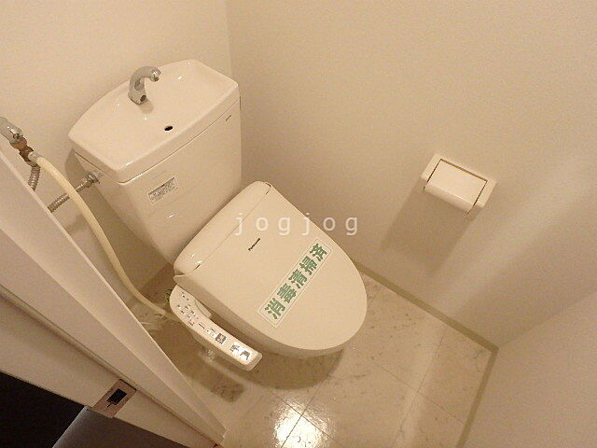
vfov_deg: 63.4
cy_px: 224
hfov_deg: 79.0
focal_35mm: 21
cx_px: 298
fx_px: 362
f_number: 3.5
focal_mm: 3.7
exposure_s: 1/20
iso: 800
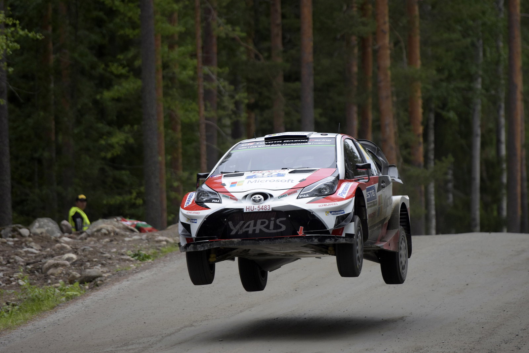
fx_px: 4408
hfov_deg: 6.9
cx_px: 264
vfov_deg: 4.6
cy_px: 176
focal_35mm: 300
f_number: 2.8
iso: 400
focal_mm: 200
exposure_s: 1/1000
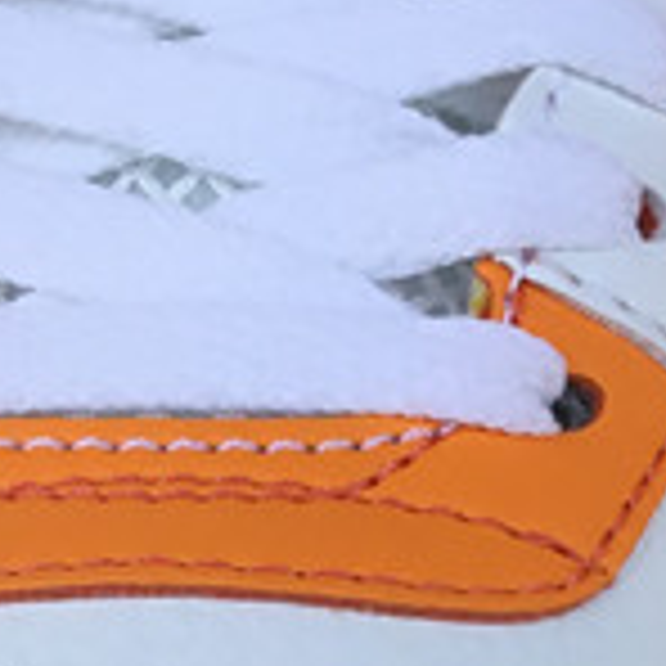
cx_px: 1017
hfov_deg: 10.1
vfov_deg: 10.1
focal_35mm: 167
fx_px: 3635
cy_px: 1064
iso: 25
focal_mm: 3.3
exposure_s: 1/466
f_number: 2.4
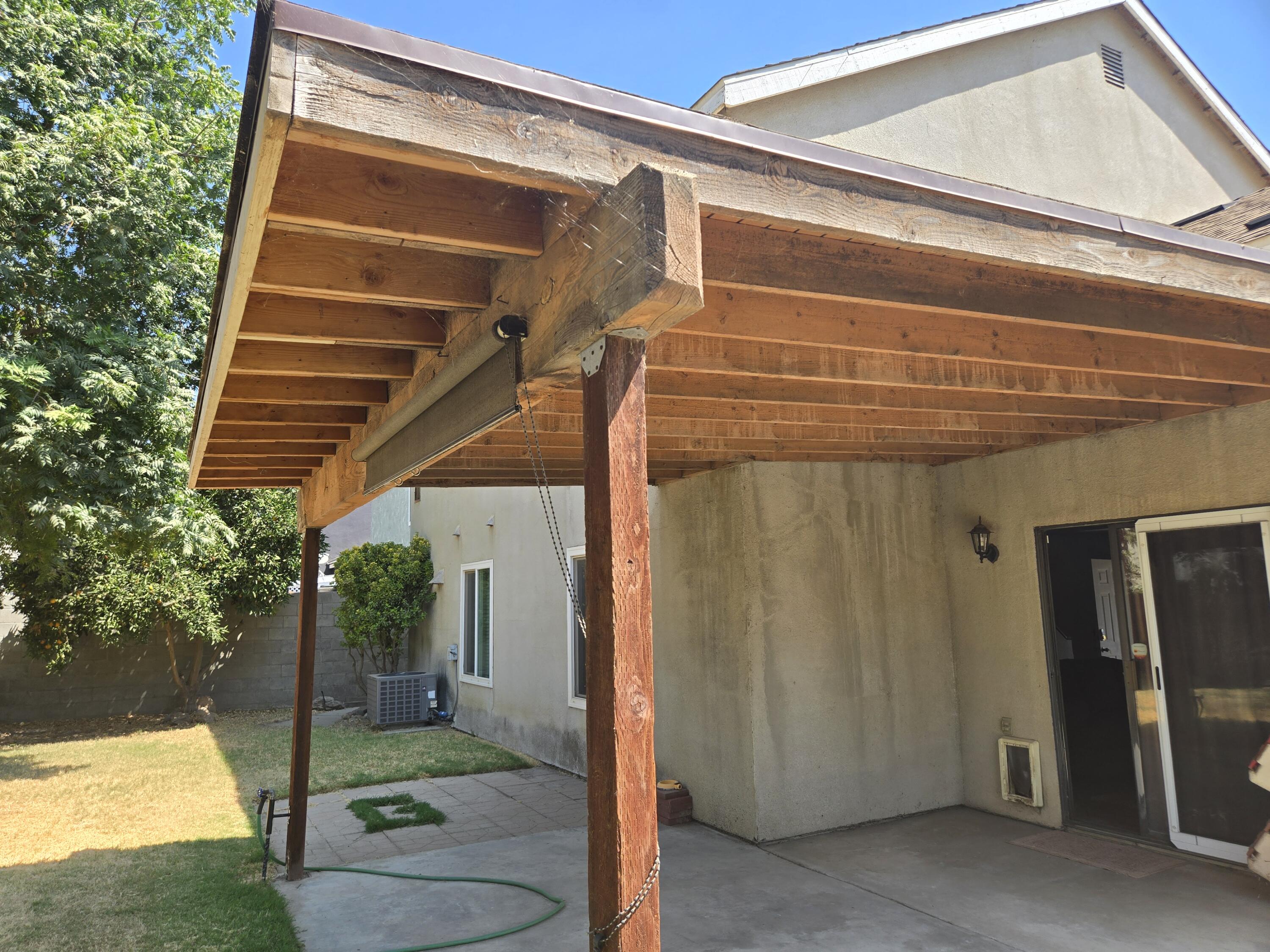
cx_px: 635
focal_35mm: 23
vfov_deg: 58.9
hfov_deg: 73.9
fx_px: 844
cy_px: 476
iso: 25
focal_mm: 5.4
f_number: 1.8
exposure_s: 1/577
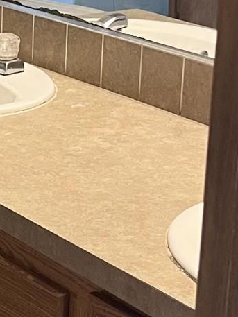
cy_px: 89
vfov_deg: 15.0
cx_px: -301
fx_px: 1200
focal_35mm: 131
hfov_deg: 10.1
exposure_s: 1/60
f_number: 1.6
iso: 100
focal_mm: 5.1
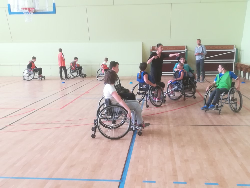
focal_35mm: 43
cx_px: 125
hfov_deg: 43.9
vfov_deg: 33.6
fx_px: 311
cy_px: 94
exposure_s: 1/33.3
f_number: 2.2
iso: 250
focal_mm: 3.83
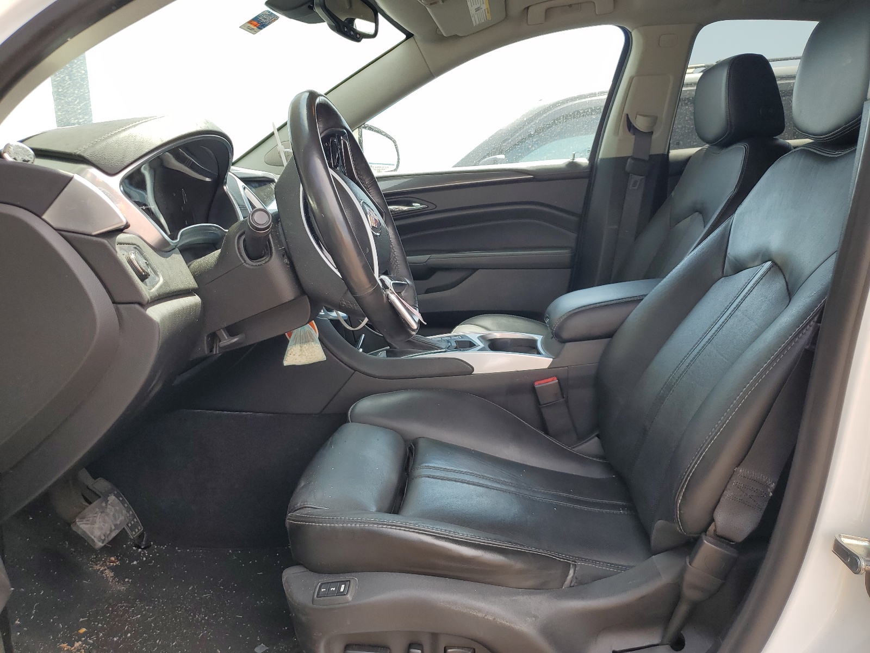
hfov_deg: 67.3
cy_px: 326
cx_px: 435
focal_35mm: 26
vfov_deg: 53.1
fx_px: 653
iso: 50
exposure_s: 1/556
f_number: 1.5
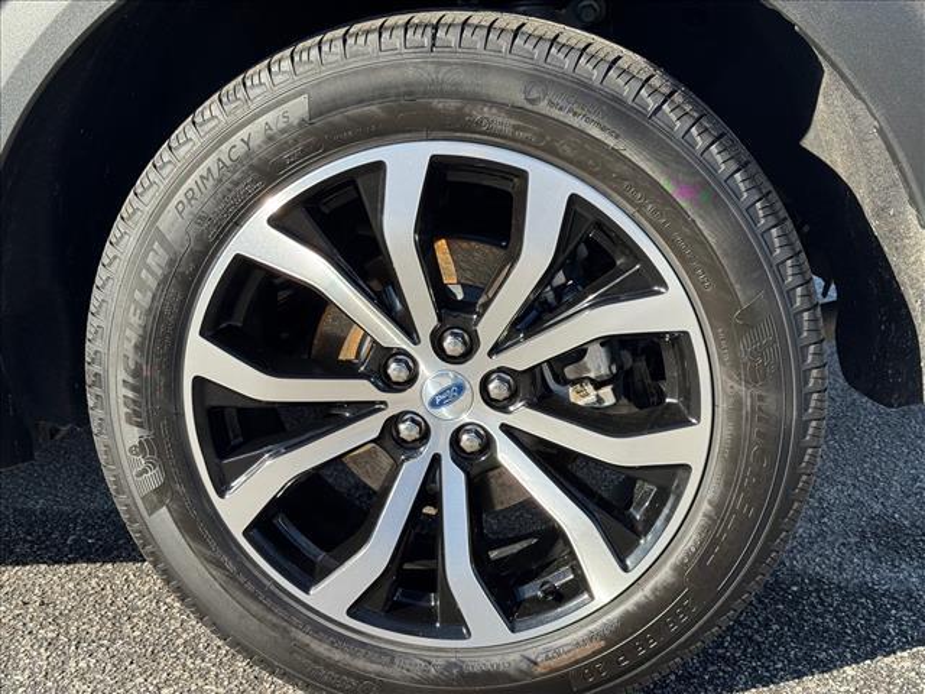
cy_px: 347
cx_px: 462
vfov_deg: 30.3
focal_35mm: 48
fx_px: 1283
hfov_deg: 39.7
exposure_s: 1/1458
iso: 64
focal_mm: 6.76
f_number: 1.78
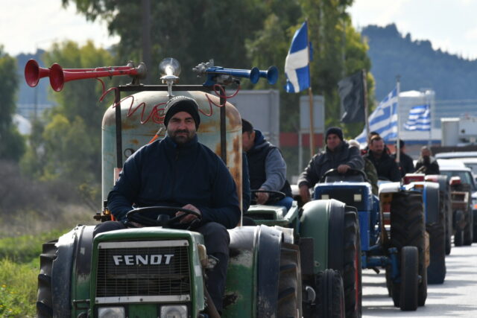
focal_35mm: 450
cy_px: 159
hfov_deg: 4.6
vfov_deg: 3.1
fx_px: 5963
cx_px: 238
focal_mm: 300
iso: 400
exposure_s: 1/500
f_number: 11
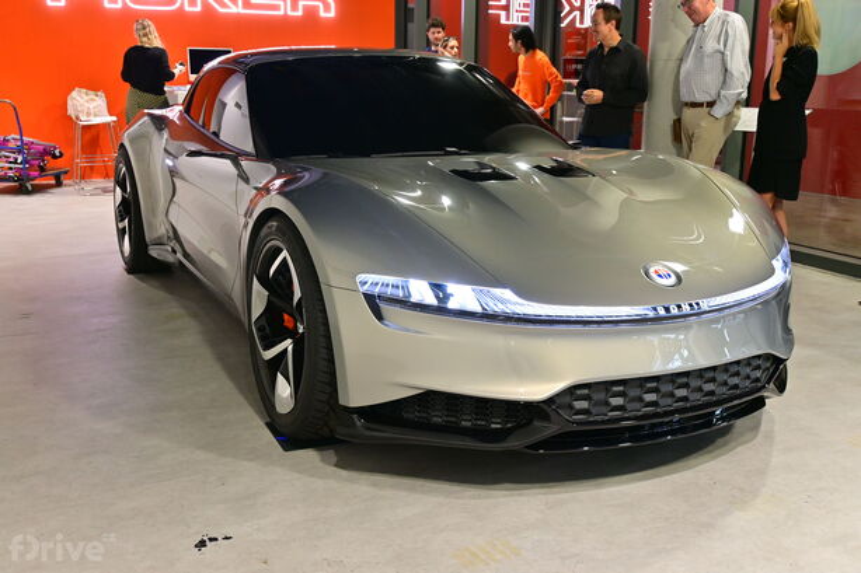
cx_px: 430
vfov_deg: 35.5
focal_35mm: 38
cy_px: 286
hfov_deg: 51.3
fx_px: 897
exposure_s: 1/60
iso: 800
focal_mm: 25
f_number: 5.6
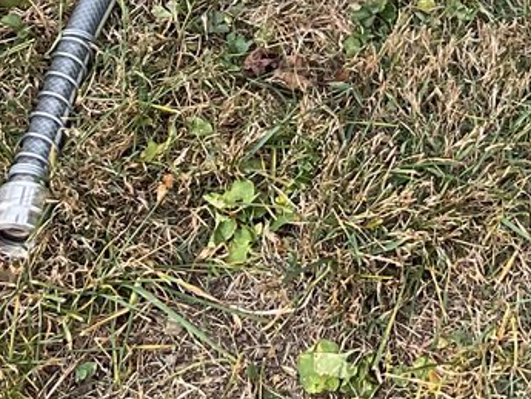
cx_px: 578
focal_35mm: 127
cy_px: -295
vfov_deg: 11.0
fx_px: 1949
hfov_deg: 15.1
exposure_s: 1/428
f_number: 1.8
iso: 16
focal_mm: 3
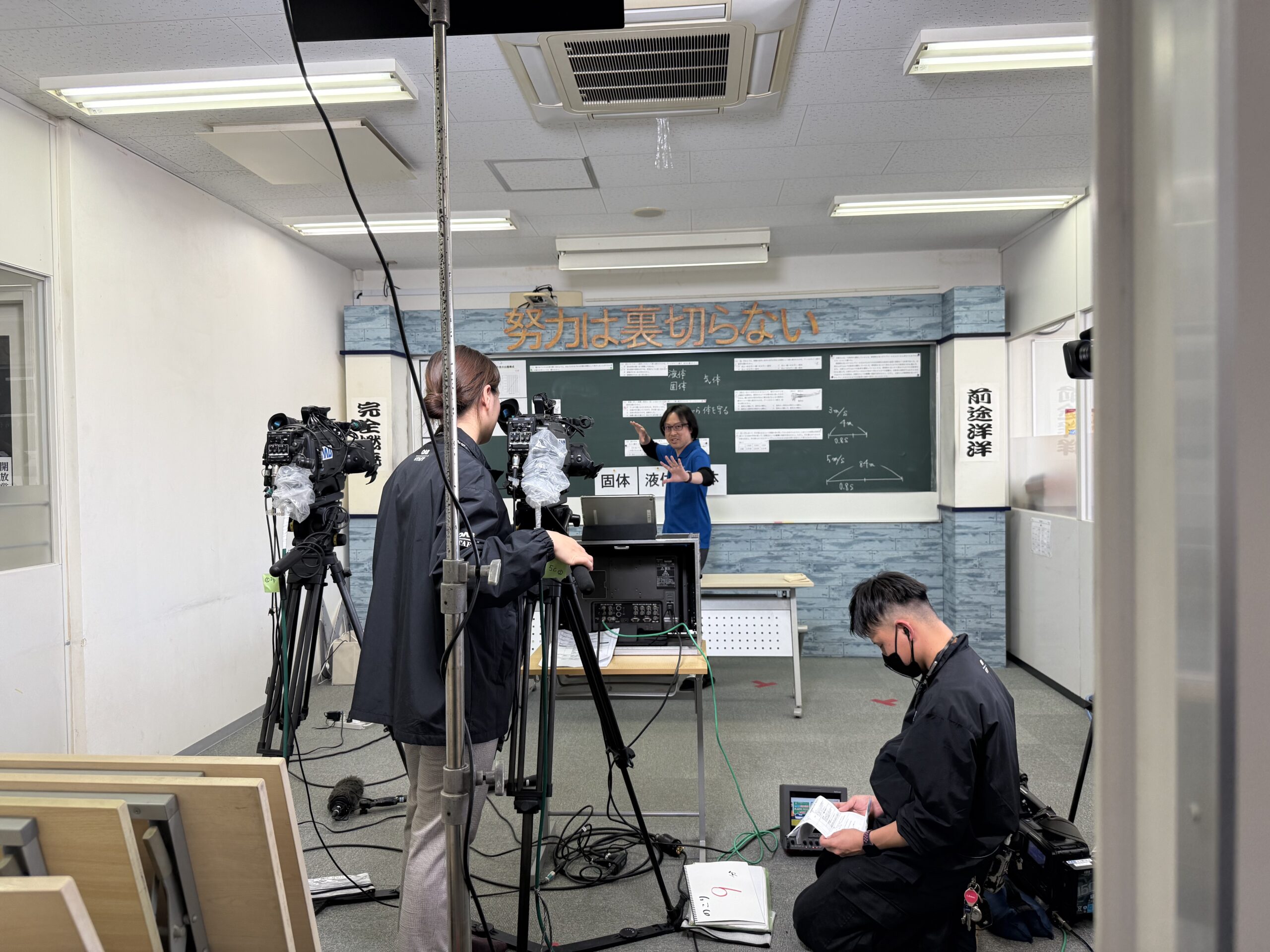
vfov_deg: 56.8
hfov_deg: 71.6
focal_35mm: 24
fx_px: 881
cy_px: 476
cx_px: 635
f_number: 1.78
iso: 160
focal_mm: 6.76
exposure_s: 1/237
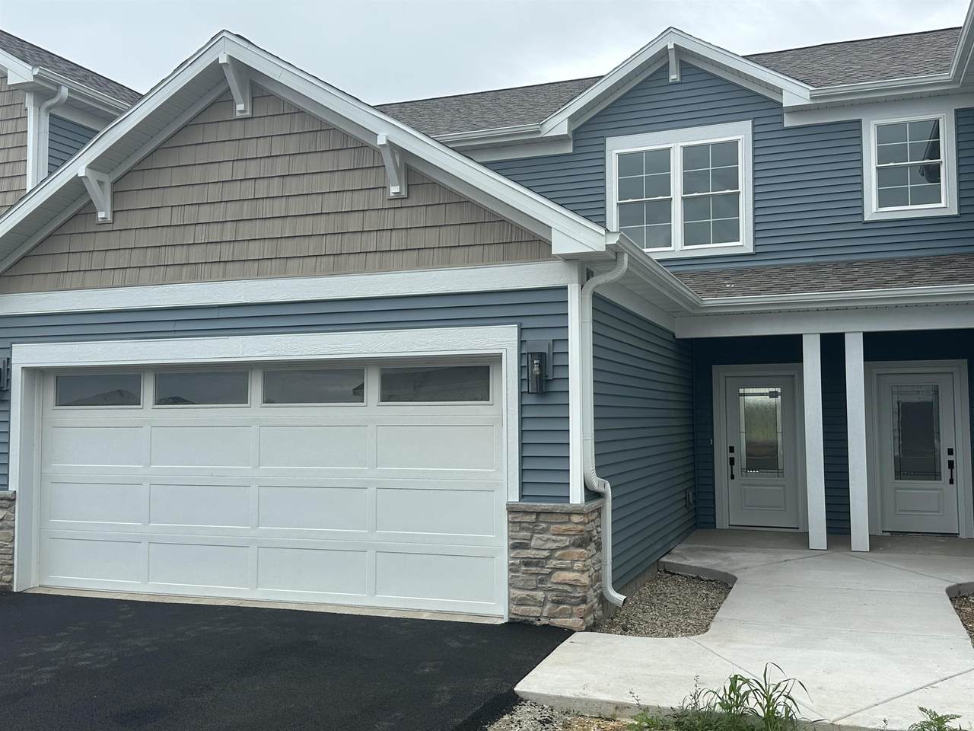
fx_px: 900
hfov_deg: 56.8
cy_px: 366
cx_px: 487
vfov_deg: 44.2
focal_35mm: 32
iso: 80
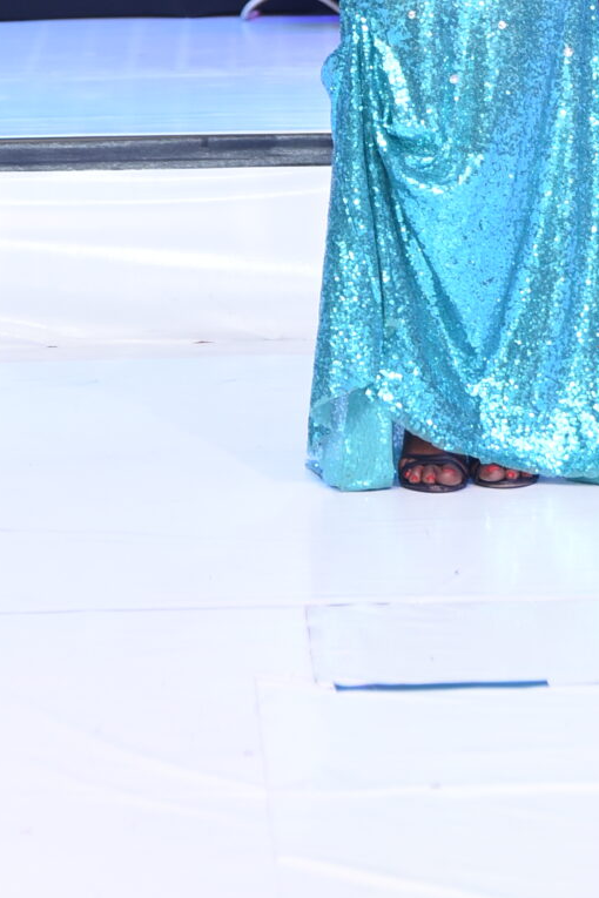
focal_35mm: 308
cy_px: -535
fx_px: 7687
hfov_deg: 4.5
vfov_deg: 6.6
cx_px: 450
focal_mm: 92
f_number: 4
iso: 1000
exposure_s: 1/200
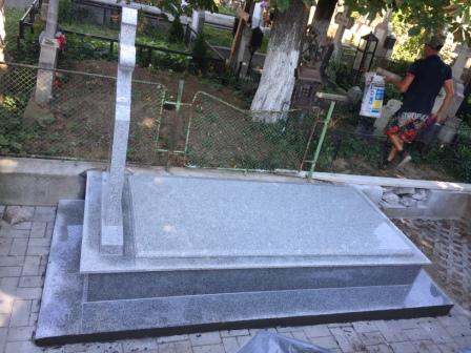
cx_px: 236
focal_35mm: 29
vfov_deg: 48.2
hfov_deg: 61.7
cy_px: 176
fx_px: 395
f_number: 2.2
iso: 32
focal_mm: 4.15
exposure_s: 1/100
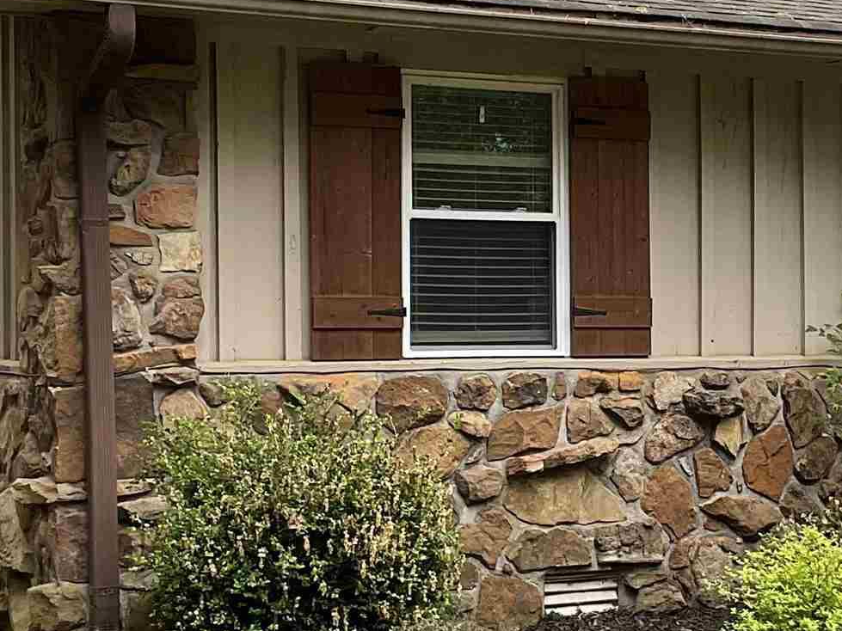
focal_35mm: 91
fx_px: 2213
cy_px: 331
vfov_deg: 16.2
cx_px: 729
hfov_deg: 21.2
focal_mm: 3
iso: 16
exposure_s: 1/409
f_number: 1.8
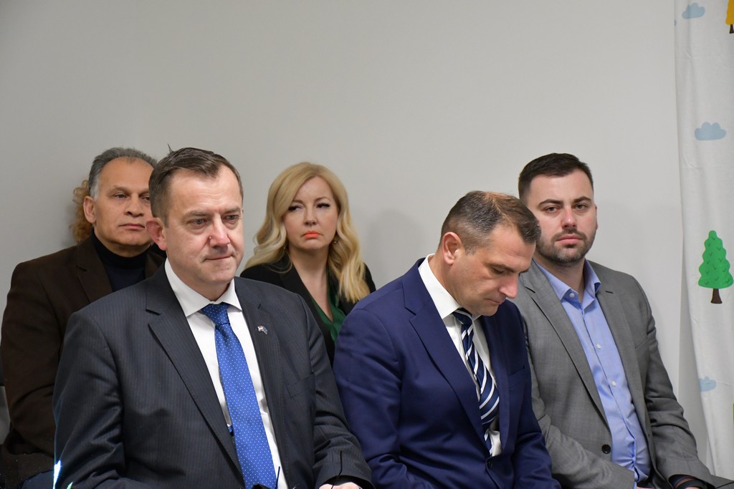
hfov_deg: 22.6
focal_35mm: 90
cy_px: 244
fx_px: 1835
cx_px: 367
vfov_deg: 15.2
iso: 3200
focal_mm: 60
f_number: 5
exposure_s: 1/125
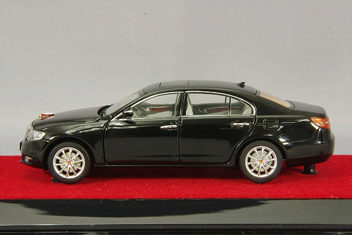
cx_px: 176
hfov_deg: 18.3
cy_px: 118
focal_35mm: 112
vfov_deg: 12.2
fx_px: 1095
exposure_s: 1
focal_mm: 75
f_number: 32
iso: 400
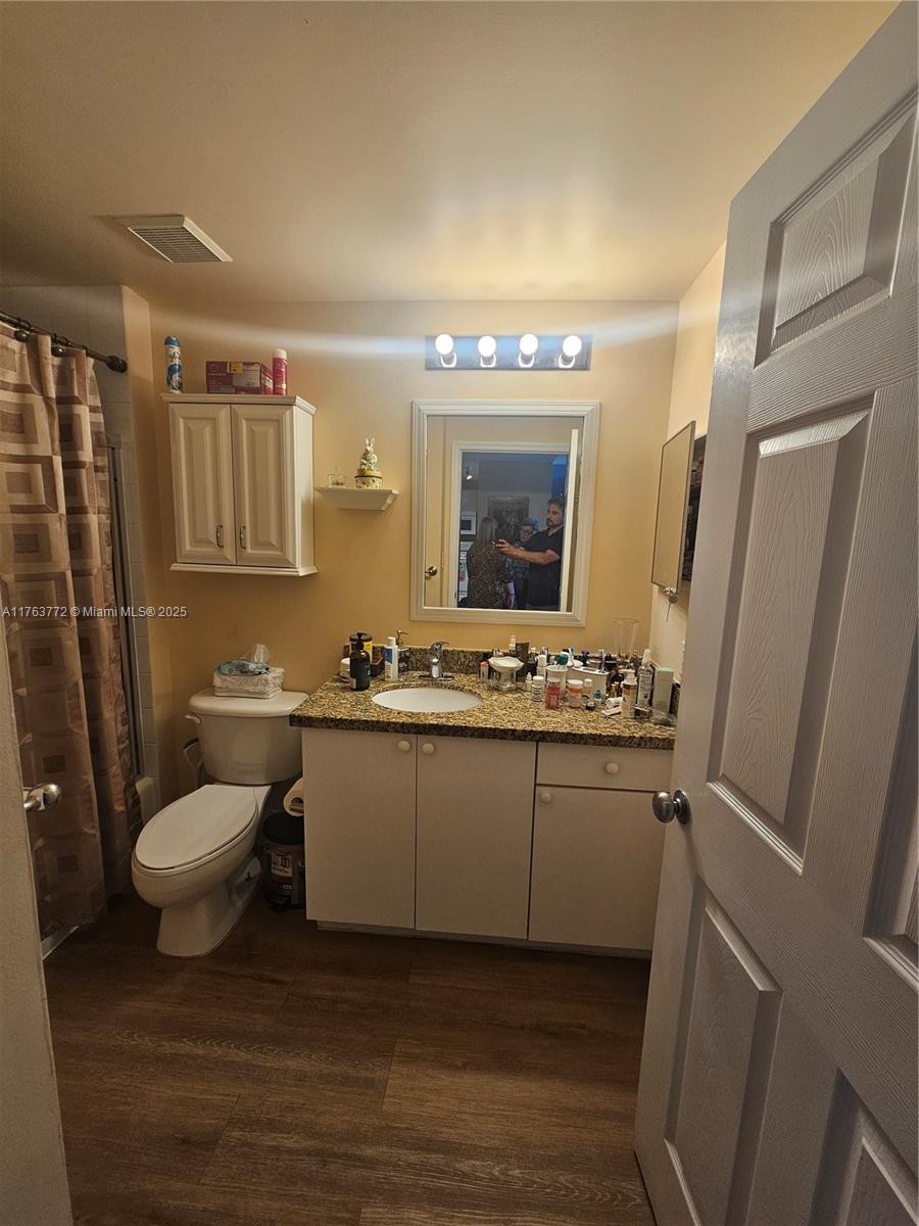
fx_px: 460
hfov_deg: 89.9
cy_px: 613
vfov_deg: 106.2
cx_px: 460
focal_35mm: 13
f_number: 2.2
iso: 64
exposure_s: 1/60
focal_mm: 2.2
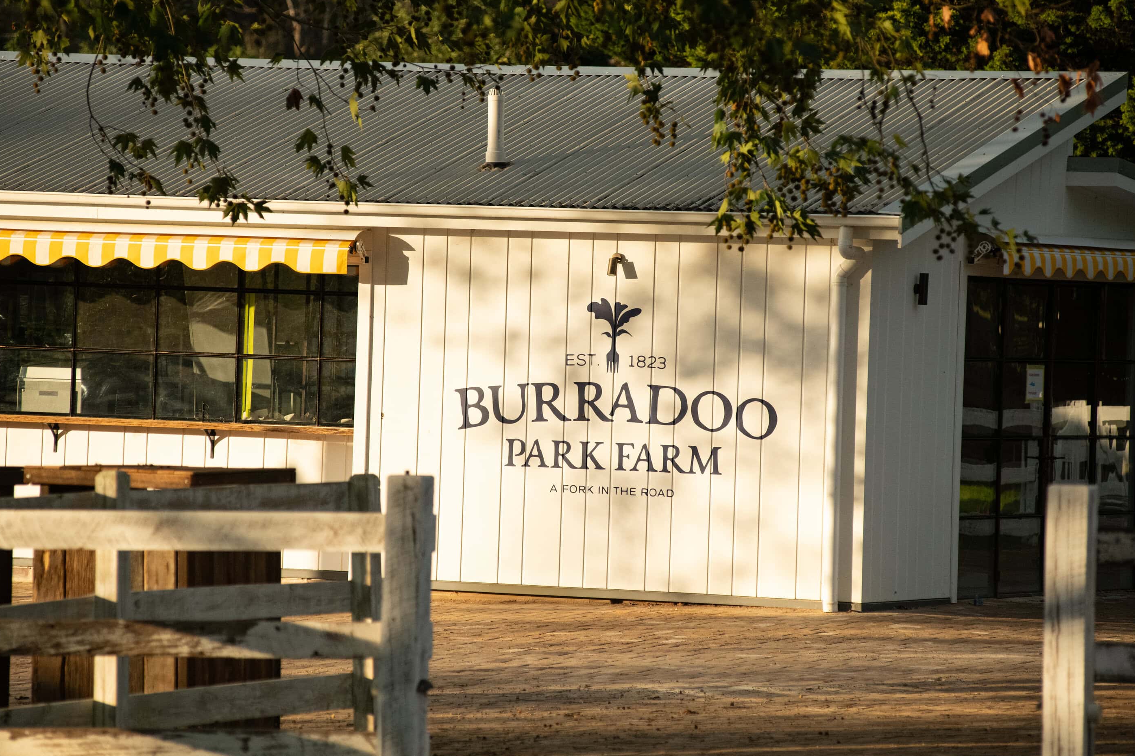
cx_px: 559
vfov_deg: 6.4
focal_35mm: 215
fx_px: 6777
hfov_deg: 9.6
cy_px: 352
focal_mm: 200
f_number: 5.6
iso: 2000
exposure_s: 1/8000
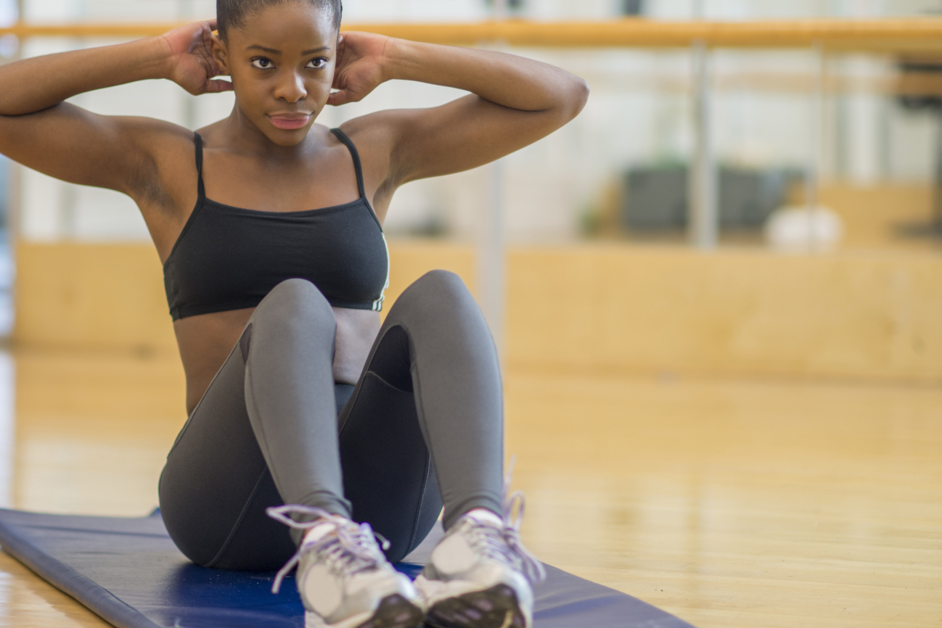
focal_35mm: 139
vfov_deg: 9.9
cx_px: 451
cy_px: 209
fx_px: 3638
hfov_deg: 14.8
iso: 200
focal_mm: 85
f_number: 1.4
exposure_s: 1/250
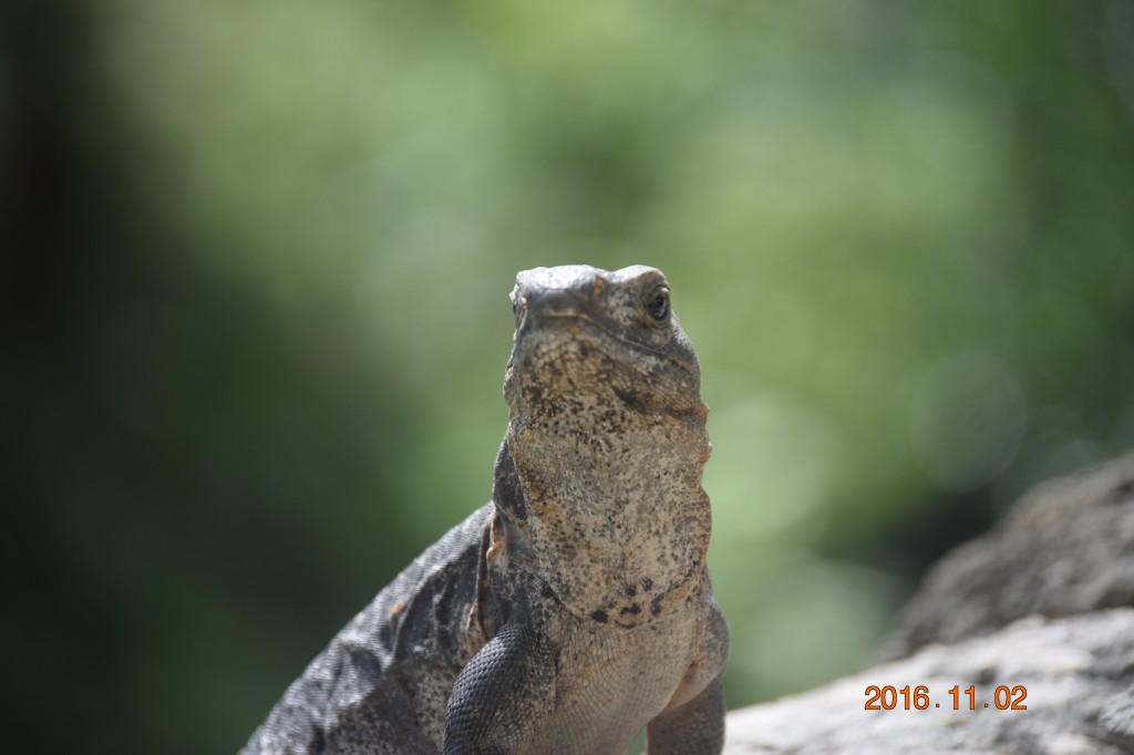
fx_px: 6376
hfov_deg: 10.2
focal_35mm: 202
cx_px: 567
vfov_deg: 6.8
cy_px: 378
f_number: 5
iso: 400
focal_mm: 135
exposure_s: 1/1000
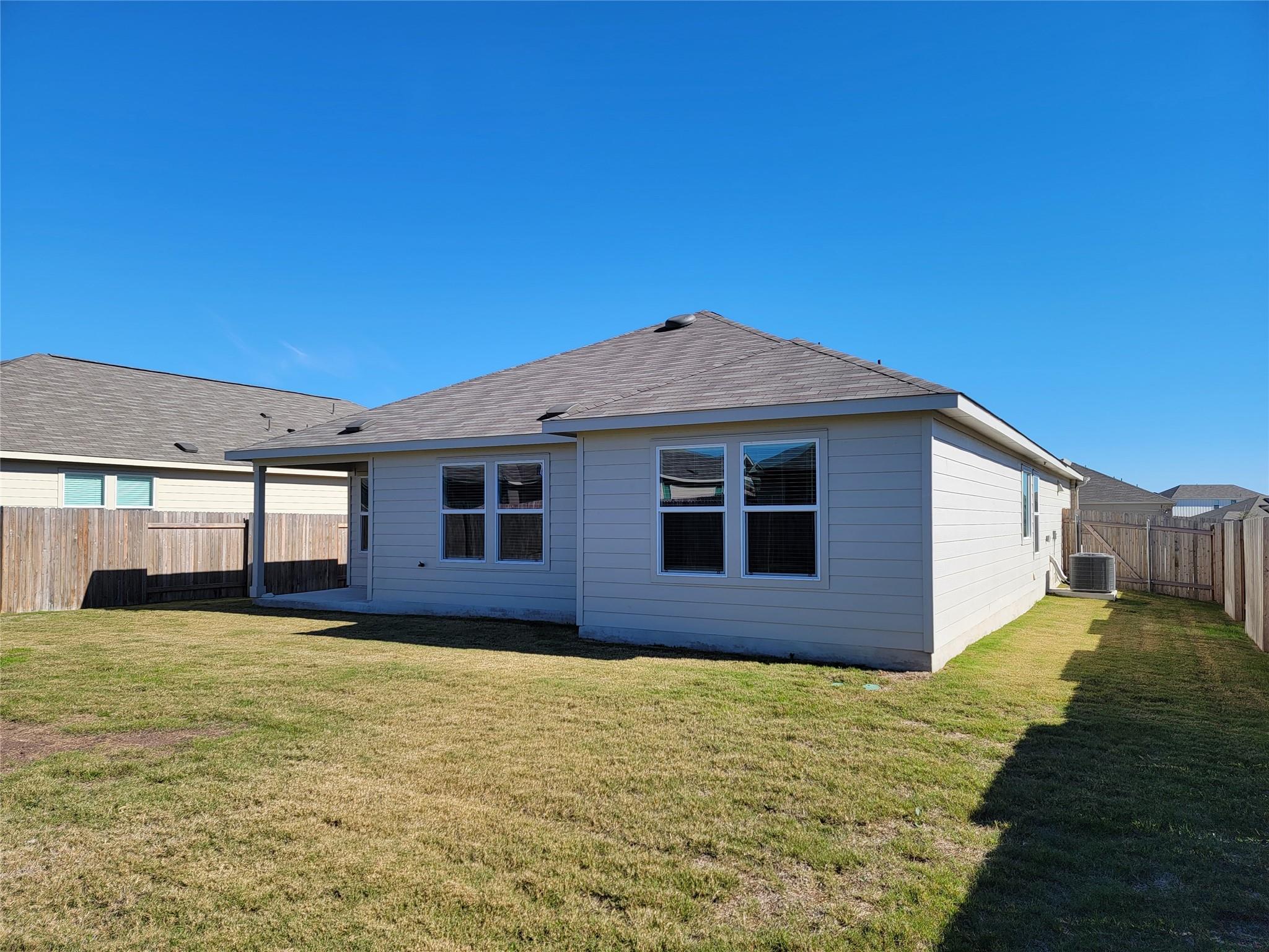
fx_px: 880
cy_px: 476
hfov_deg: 71.6
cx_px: 634
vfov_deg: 56.8
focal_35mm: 24
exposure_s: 1/965
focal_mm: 6.7
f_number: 1.8
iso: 16
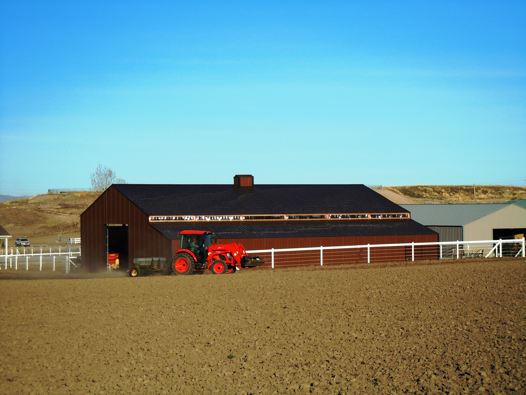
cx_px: 263
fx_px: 1352
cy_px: 198
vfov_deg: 16.6
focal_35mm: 89
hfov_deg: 22.0
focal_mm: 16
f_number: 8.8
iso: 100
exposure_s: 1/250
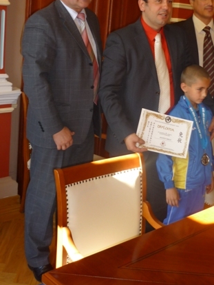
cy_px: 93
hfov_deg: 28.5
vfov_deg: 37.0
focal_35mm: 51
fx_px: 420
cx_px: 136
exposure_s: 1/30
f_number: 2.8
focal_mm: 5.5
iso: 80
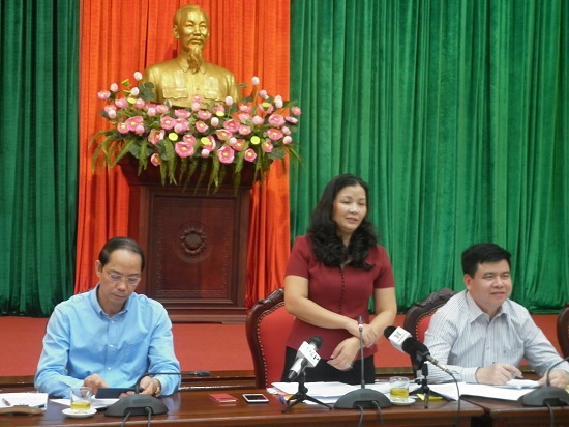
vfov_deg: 26.1
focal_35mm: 56
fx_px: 920
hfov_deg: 34.4
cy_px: 214
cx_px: 284
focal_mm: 10
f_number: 4.1
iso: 200
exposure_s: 1/8
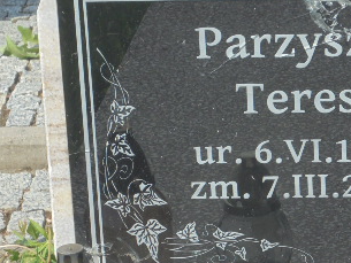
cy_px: 100
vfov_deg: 8.5
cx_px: 274
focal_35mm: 174
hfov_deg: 11.3
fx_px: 1765
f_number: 6.7
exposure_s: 1/250
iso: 100
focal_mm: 14.9
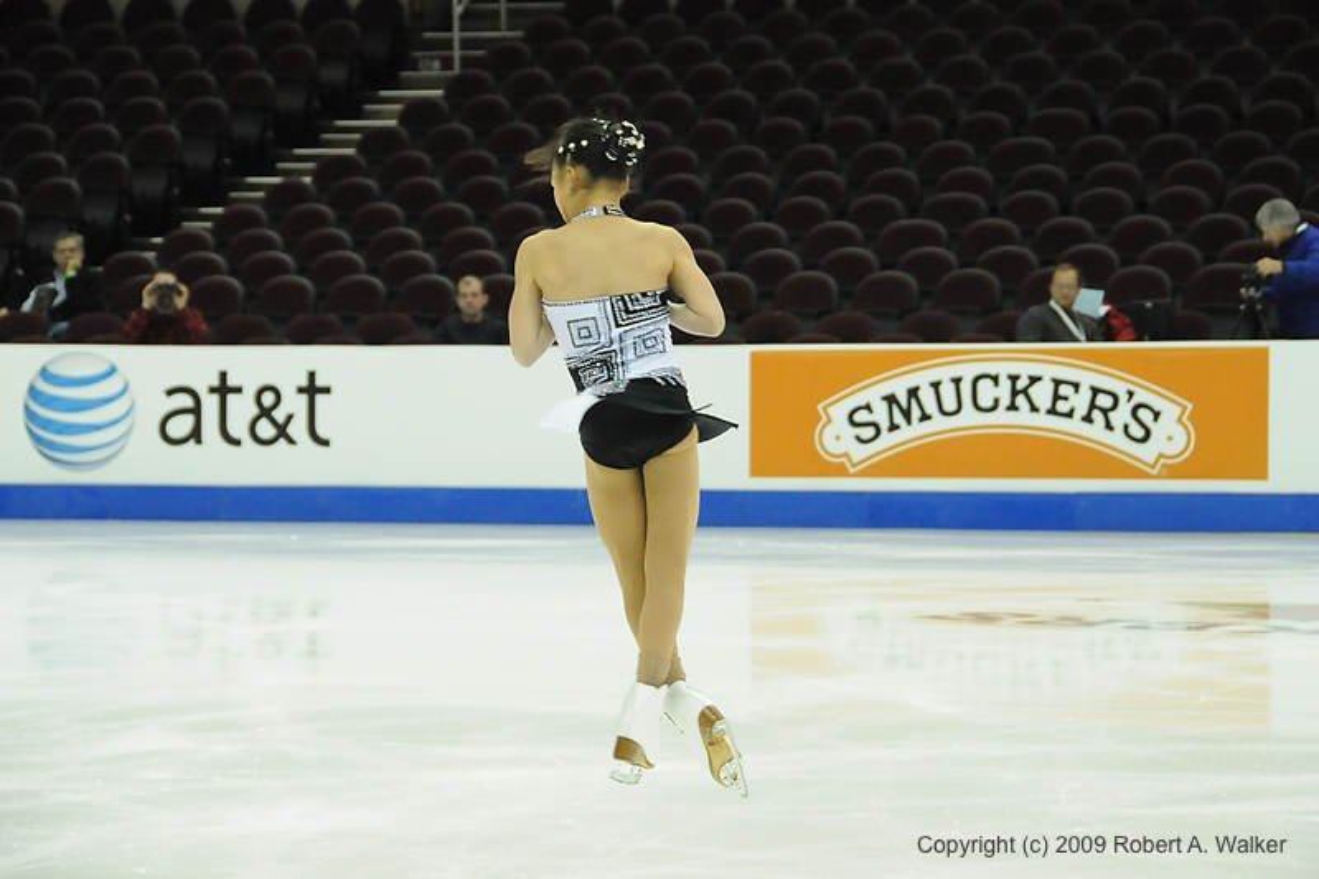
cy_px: 440
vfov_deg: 11.1
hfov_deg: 16.7
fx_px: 4505
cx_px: 660
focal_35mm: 123
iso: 3200
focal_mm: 82
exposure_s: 1/640
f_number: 5.6
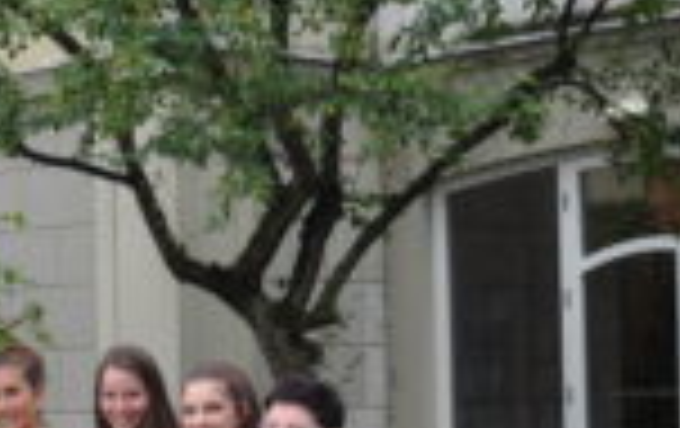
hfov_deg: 15.5
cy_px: 345
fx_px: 2245
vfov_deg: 10.8
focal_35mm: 121
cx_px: -410
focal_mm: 21
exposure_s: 1/125
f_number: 5.6
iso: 200
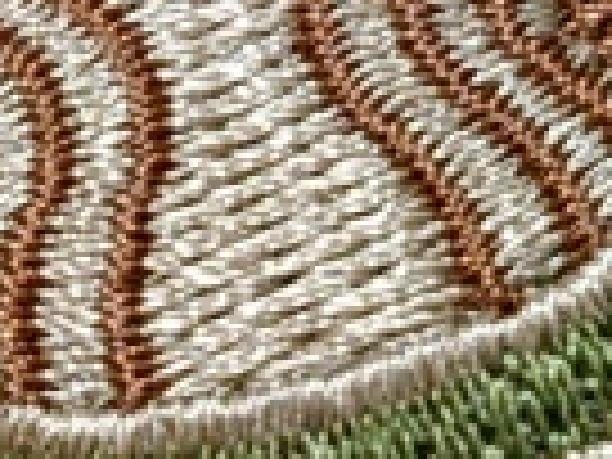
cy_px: -140
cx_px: 153
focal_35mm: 141
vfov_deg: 10.3
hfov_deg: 13.9
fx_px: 2493
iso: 800
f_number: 2.4
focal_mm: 4
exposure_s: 1/15.1
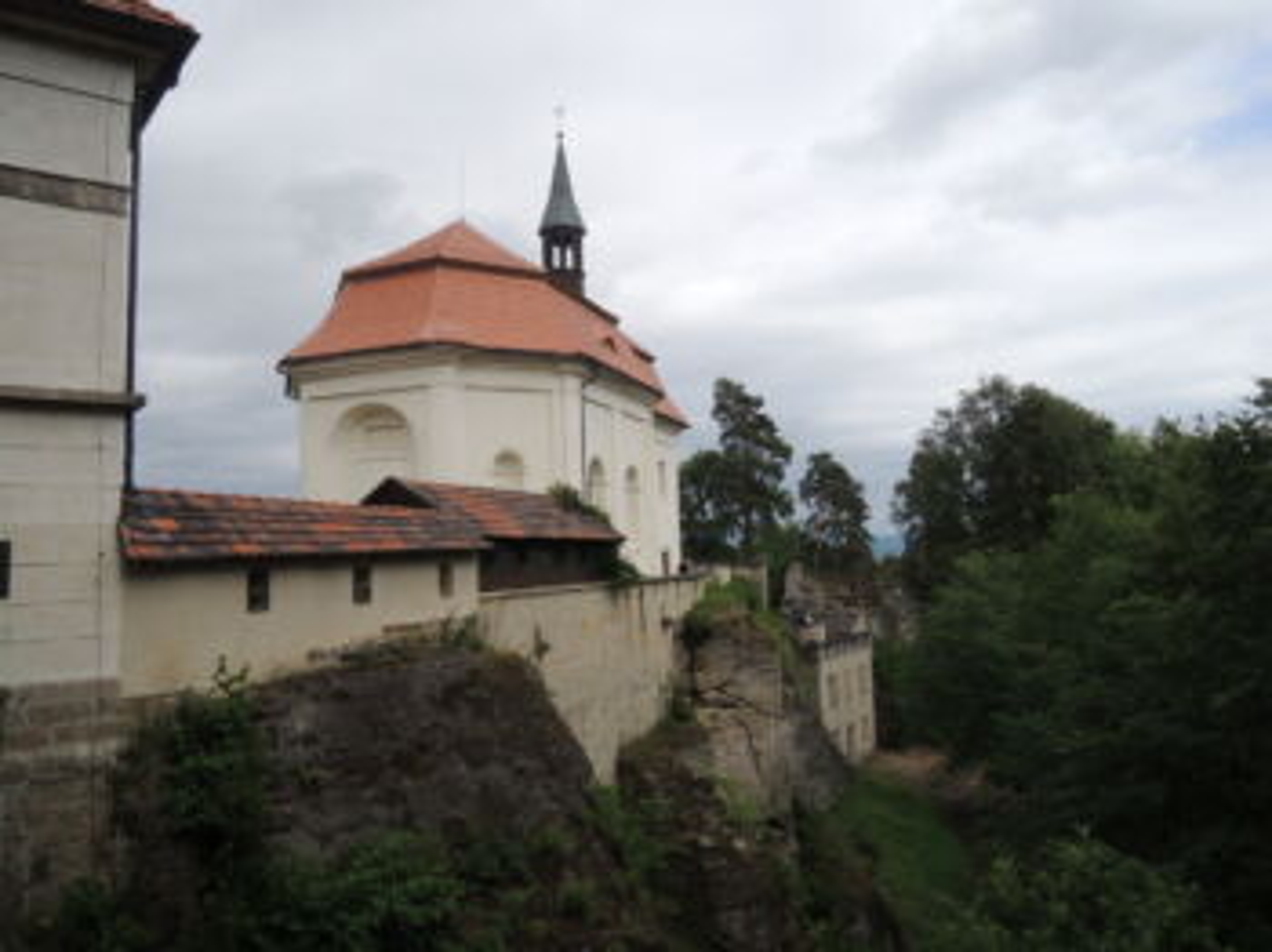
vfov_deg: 56.8
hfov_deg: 71.6
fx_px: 881
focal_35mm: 24
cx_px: 636
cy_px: 476
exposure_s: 1/1600
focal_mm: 4.3
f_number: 2.8
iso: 100
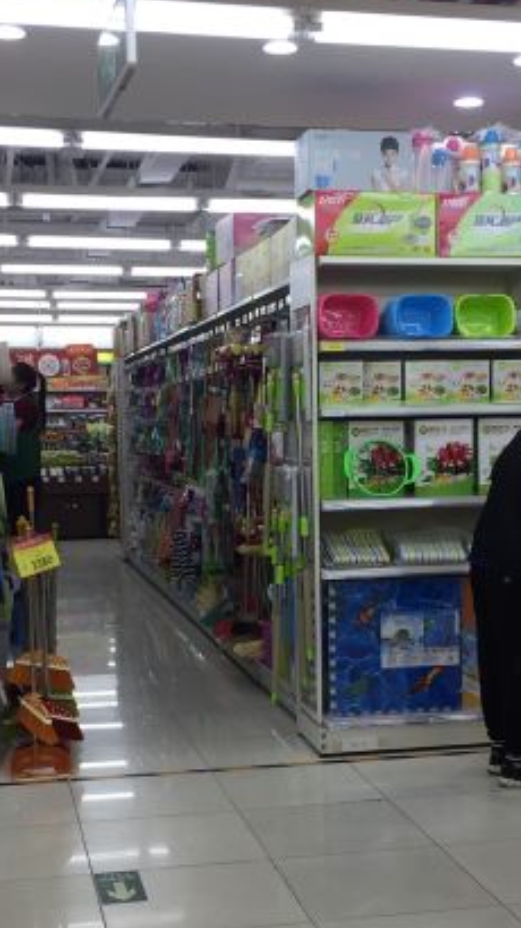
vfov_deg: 38.1
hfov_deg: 22.2
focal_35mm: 54
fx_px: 1329
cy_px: 616
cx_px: 284
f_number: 2.2
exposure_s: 1/100
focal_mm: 4.15
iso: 50
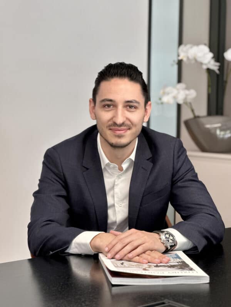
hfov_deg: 19.1
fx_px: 685
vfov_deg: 25.3
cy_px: 154
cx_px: 116
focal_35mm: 77
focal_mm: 9
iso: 200
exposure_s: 1/40
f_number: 2.8
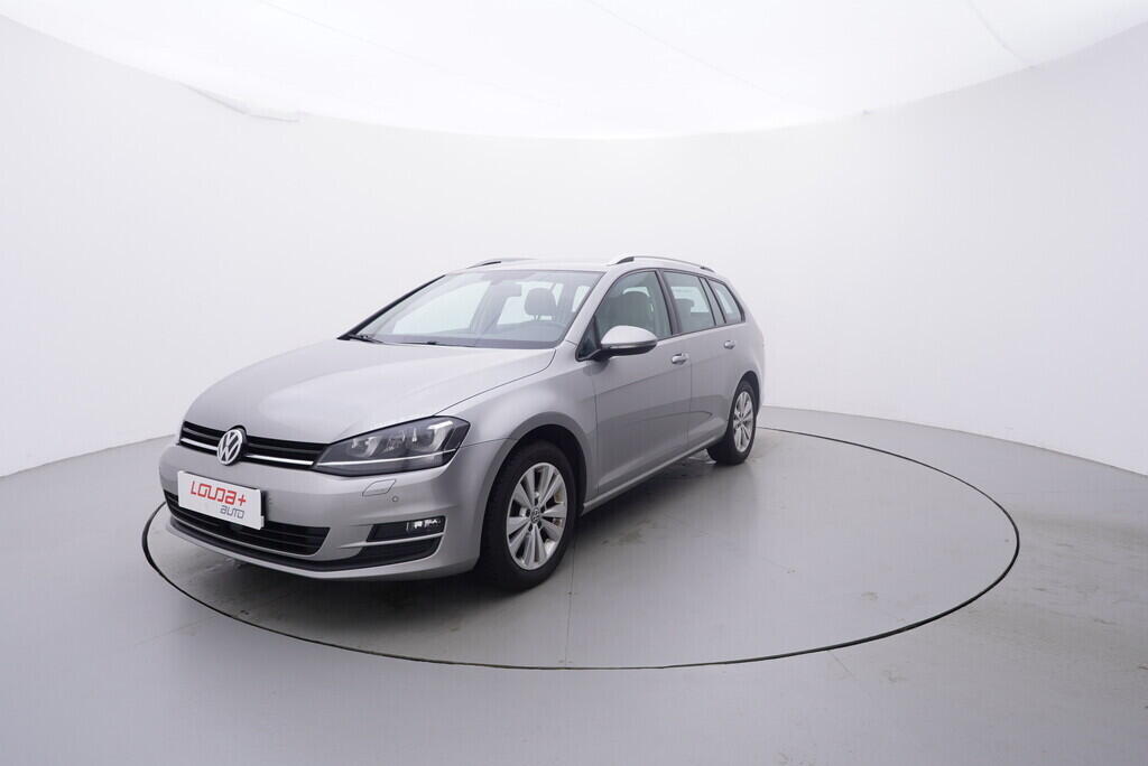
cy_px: 383
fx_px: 718
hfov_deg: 77.3
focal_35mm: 22
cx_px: 574
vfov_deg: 56.2
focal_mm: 15
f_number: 5
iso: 200
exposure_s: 1/80
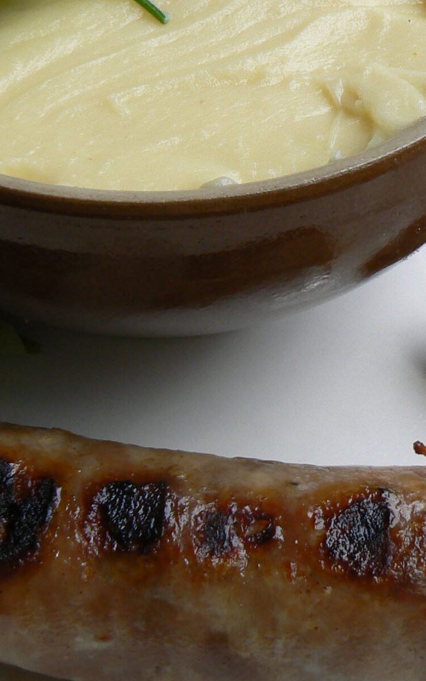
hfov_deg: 16.1
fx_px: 1504
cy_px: 181
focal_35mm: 81
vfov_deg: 25.3
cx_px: 132
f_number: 5.6
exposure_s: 1/320
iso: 80
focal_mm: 6
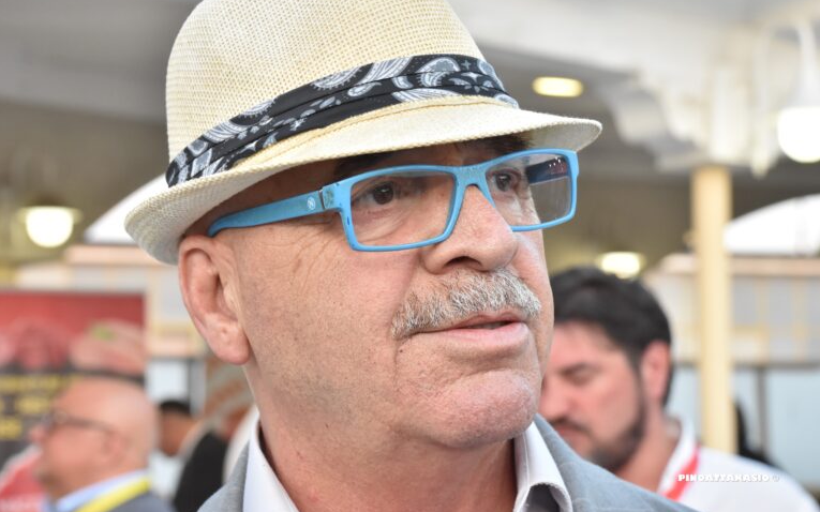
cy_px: 242
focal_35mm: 89
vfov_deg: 14.7
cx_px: 409
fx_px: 1989
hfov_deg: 23.3
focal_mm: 58
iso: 1600
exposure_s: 1/125
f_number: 7.1
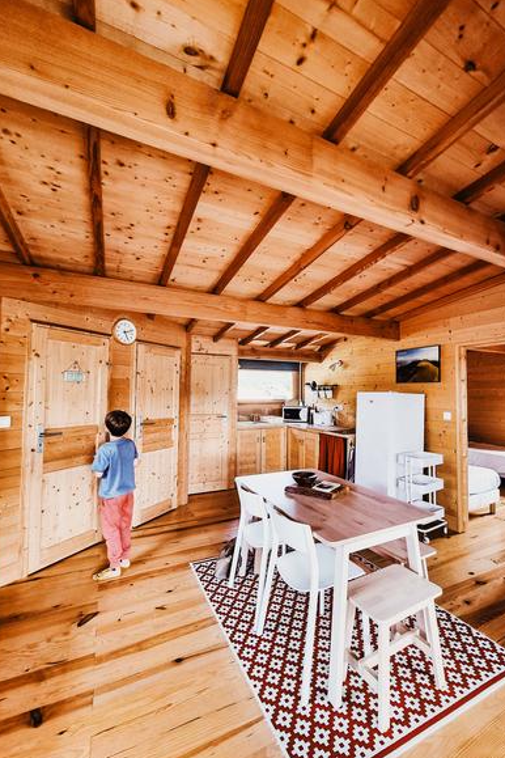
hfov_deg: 80.9
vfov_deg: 104.2
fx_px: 295
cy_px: 385
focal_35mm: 14
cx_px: 283
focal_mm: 2.2
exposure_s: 1/50
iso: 125
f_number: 2.2
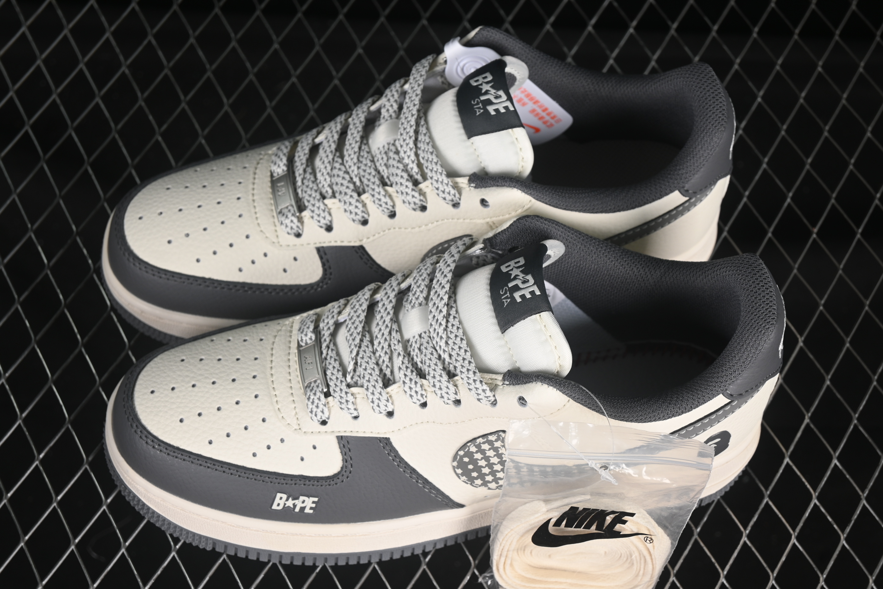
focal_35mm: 75
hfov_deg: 27.0
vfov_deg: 18.2
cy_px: 294
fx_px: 1839
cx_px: 442
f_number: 7.1
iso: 160
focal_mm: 50
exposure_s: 1/60
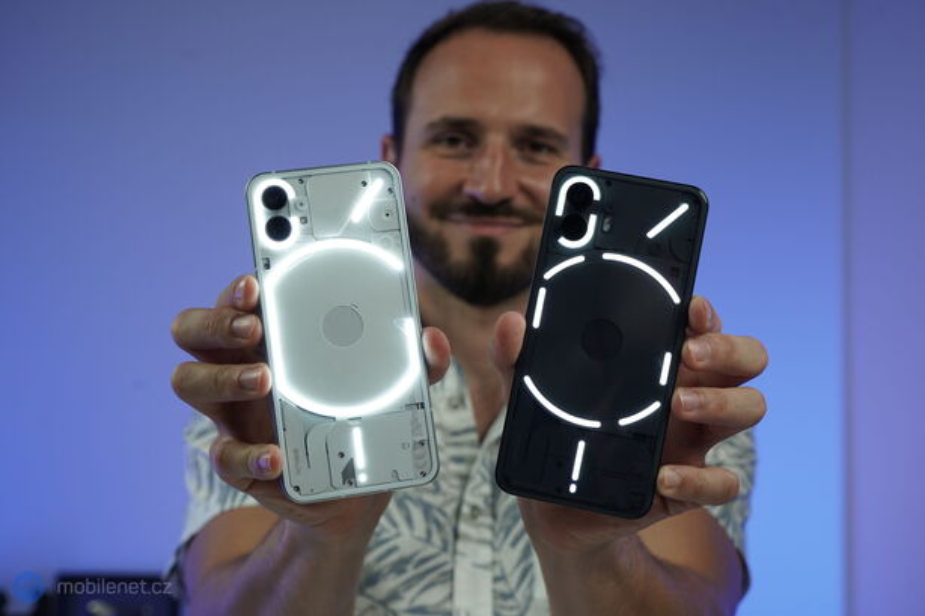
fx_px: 1310
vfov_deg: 26.5
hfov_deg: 38.9
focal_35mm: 51
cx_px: 462
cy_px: 308
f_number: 6.3
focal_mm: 51
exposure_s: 1/160
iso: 800
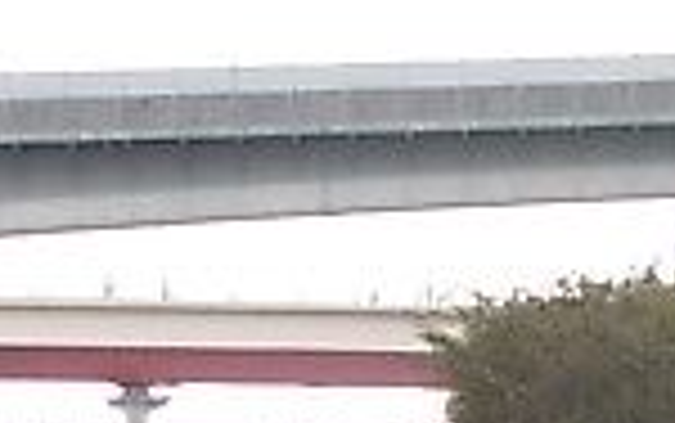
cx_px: 243
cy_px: 950
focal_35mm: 131
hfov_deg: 15.9
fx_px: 2412
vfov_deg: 9.2
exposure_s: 1/167
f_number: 3.5
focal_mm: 3.73
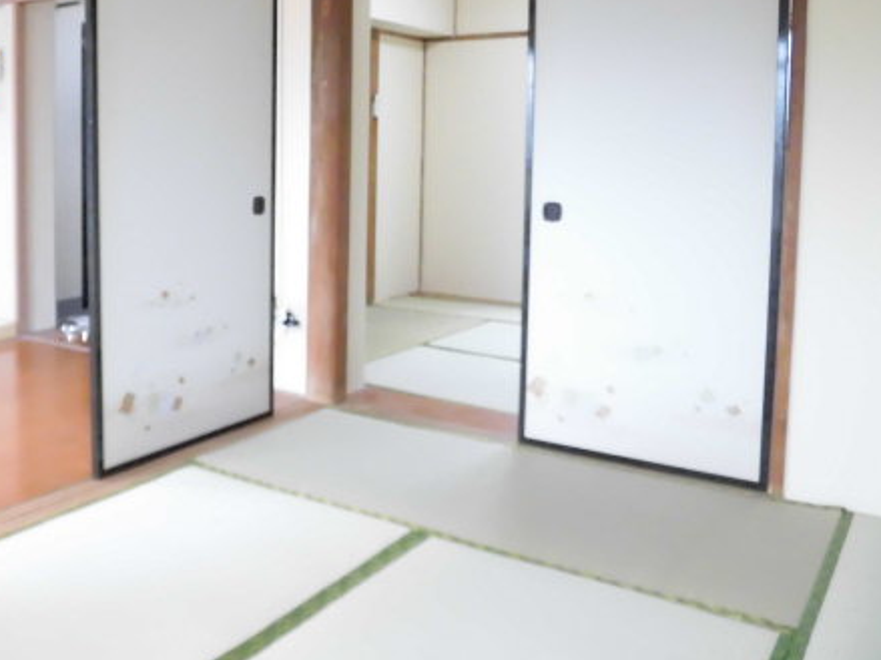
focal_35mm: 35
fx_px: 891
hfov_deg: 51.2
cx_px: 263
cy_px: 201
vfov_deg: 40.0
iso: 800
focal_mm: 4.3
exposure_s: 1/60
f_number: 3.1
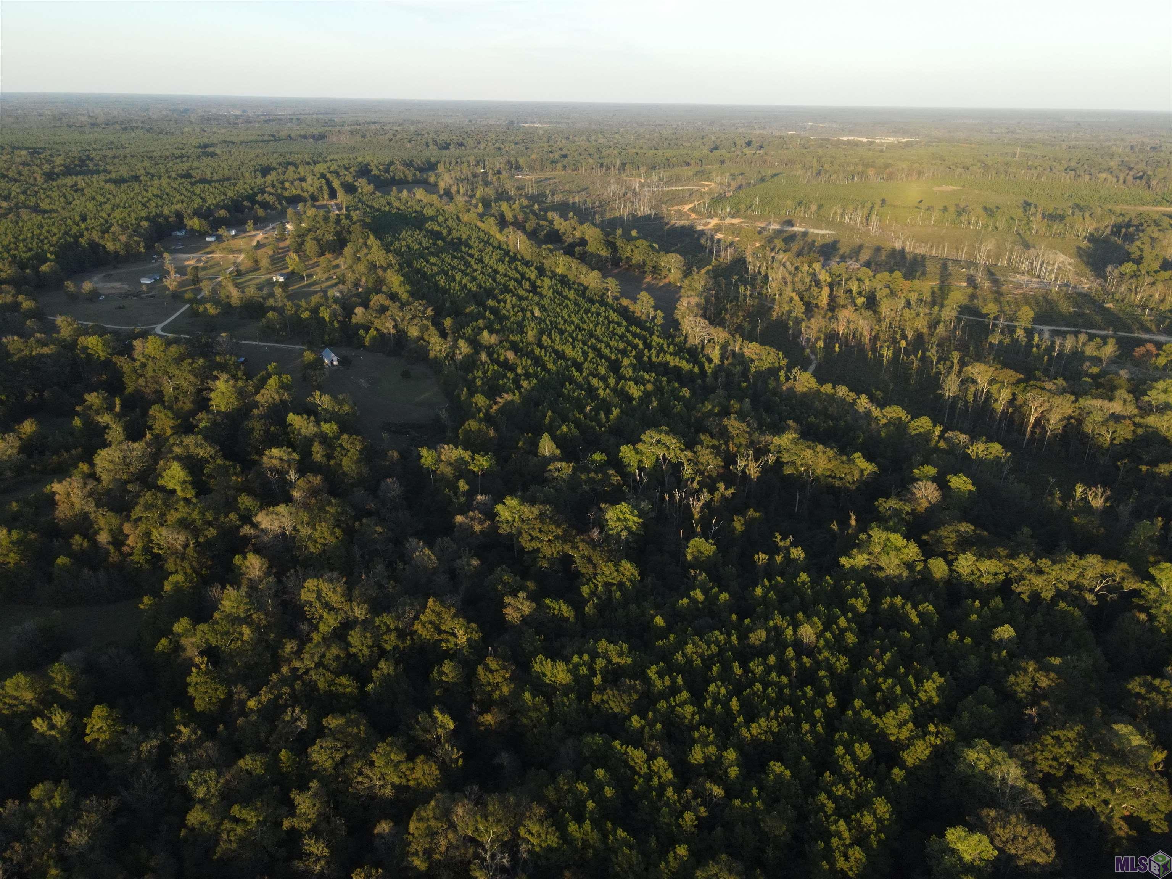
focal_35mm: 24
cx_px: 586
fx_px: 813
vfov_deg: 56.8
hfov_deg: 71.6
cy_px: 440
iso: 400
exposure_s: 1/30
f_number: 2.8
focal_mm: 4.5
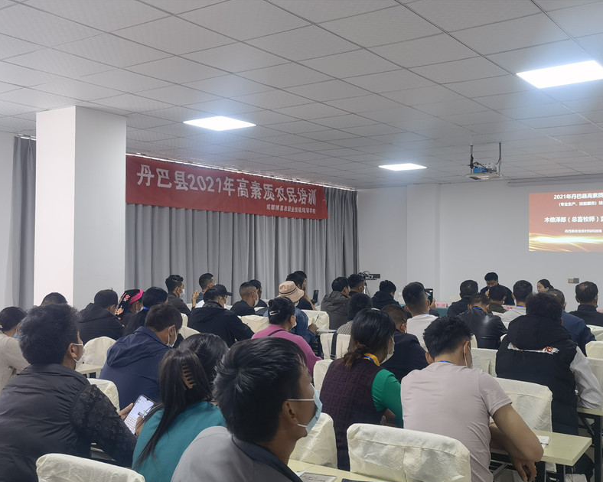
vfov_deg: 37.3
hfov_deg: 45.8
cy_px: 242
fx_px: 714
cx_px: 310
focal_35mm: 40
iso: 100
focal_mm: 6.67
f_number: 1.9
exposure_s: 1/120
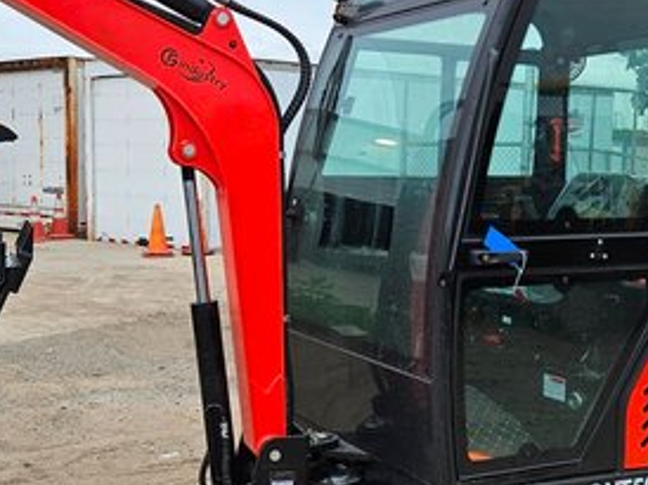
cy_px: 261
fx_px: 991
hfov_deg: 36.2
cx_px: 294
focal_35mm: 53
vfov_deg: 27.5
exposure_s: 1/522
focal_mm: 5.4
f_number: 1.8
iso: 32
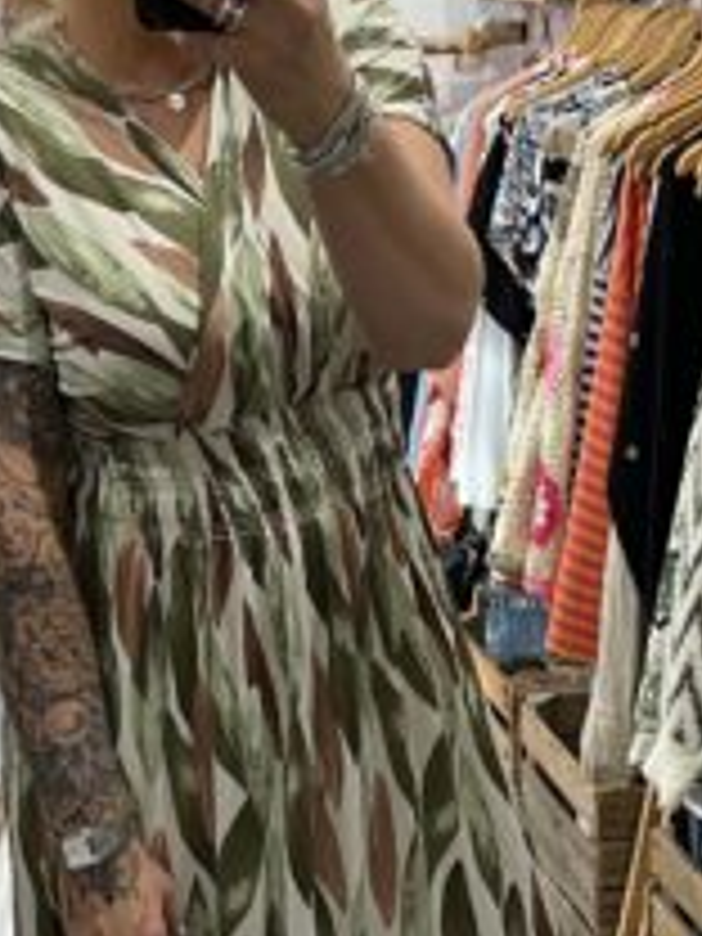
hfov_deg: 29.9
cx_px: 202
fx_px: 1298
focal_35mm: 48
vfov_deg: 39.2
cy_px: 621
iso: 100
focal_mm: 5.1
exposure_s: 1/50
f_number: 1.6
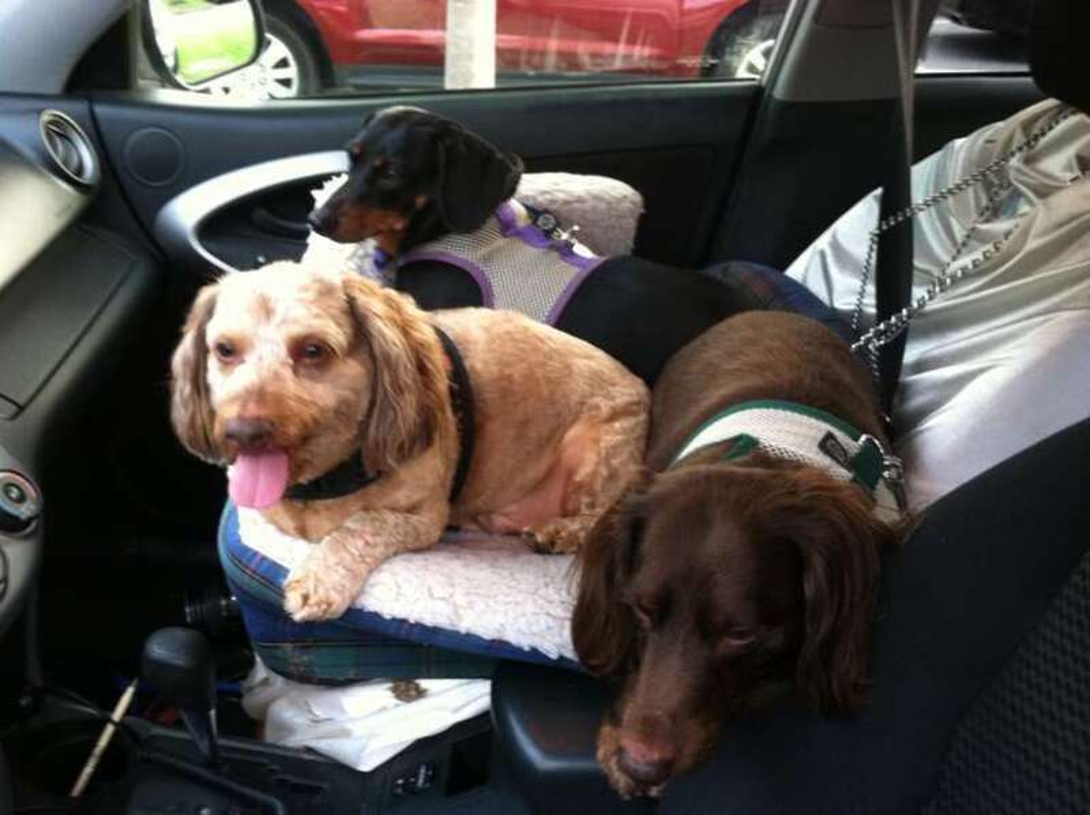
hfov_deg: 52.7
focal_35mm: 35
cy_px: 408
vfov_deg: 40.6
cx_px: 545
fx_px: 1101
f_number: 2.8
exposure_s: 1/15
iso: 200
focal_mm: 3.85
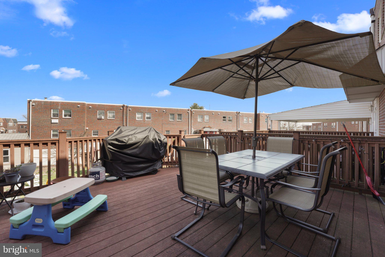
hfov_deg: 104.3
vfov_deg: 81.2
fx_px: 150
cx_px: 192
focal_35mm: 14
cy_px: 128
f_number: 10
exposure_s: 1/320
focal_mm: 14
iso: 500
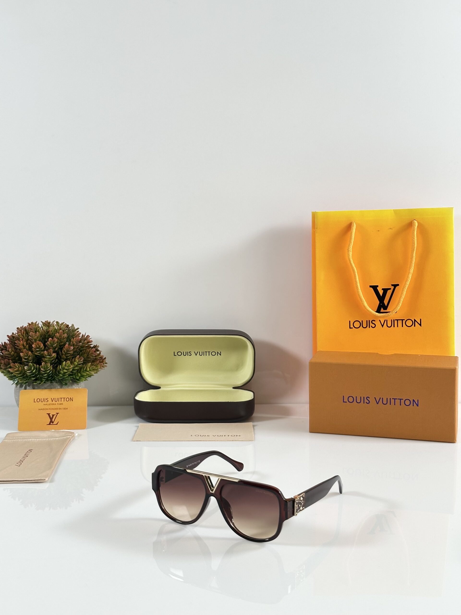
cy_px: 308
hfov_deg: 30.3
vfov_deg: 39.7
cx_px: 230
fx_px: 852
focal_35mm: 48
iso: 80
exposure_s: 1/107
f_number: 1.78
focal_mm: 6.86
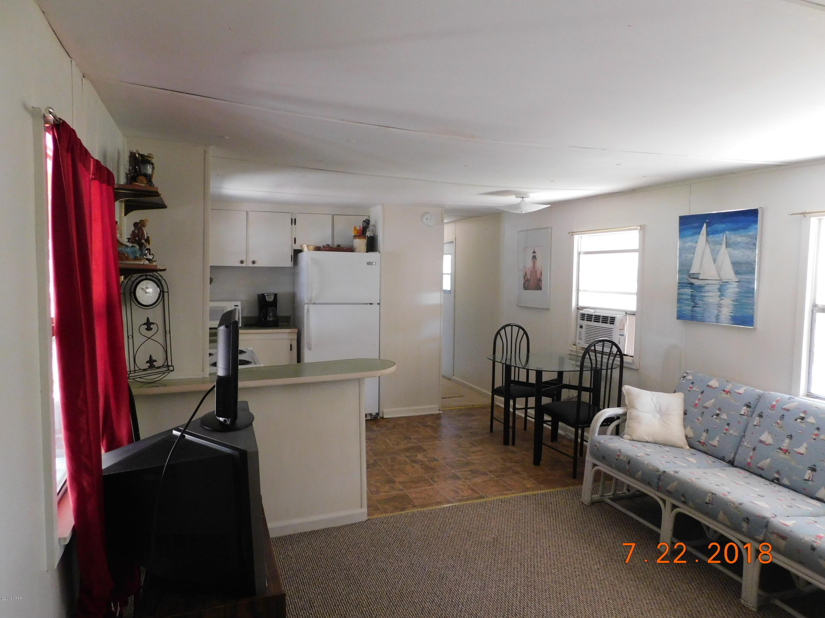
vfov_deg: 58.9
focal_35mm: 23
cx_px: 412
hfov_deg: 73.9
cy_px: 309
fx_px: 548
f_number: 3
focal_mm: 4
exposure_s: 1/30
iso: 400
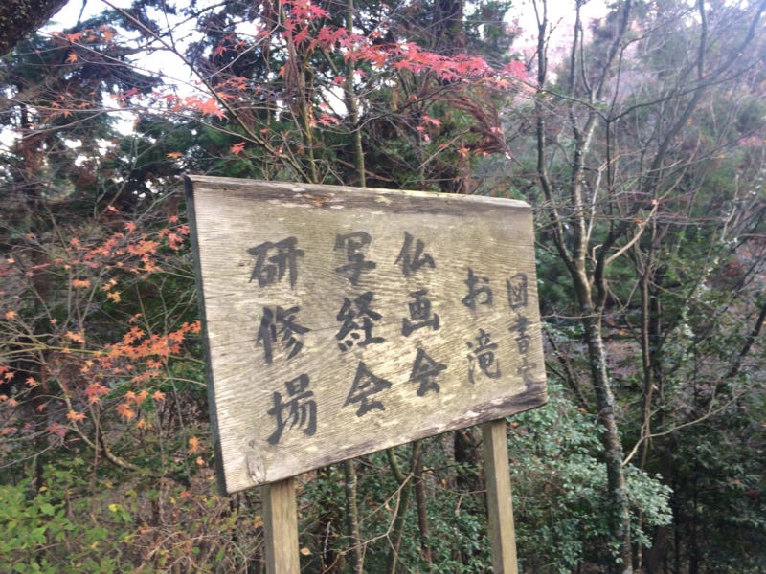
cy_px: 287
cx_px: 383
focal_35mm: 29
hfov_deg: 61.7
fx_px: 642
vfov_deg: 48.2
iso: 40
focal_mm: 4.15
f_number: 2.2
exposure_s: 1/40
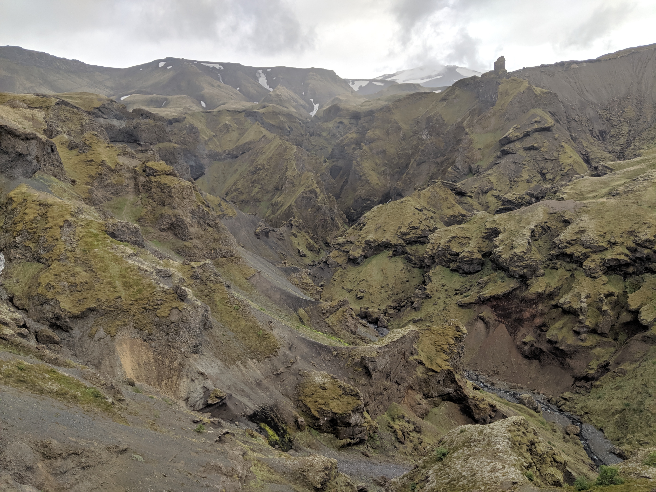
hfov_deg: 65.3
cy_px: 246
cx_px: 328
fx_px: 512
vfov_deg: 51.4
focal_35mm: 27
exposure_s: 1/1017
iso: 74
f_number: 1.8
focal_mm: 4.44
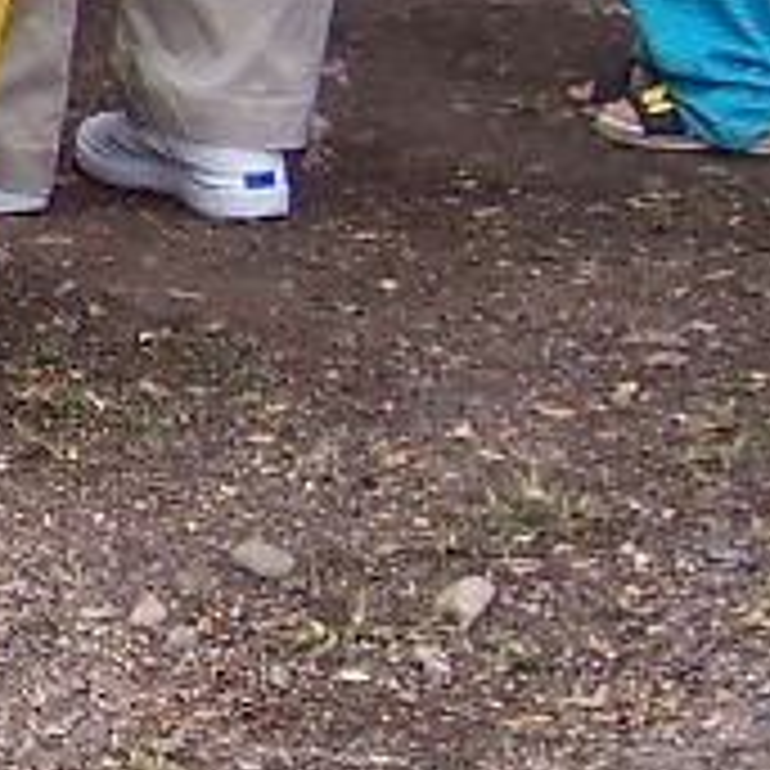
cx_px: -1698
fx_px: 6367
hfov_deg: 6.3
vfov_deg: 6.7
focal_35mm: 253
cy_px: -770
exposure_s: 1/700
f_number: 2.8
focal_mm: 8
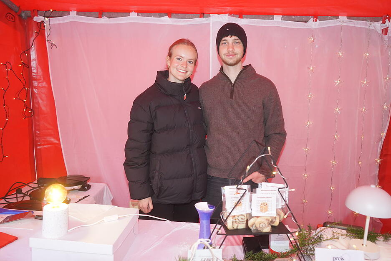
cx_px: 196
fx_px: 304
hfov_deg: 65.5
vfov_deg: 46.4
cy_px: 130
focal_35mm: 28
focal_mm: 28
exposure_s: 1/160
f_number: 4
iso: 3200
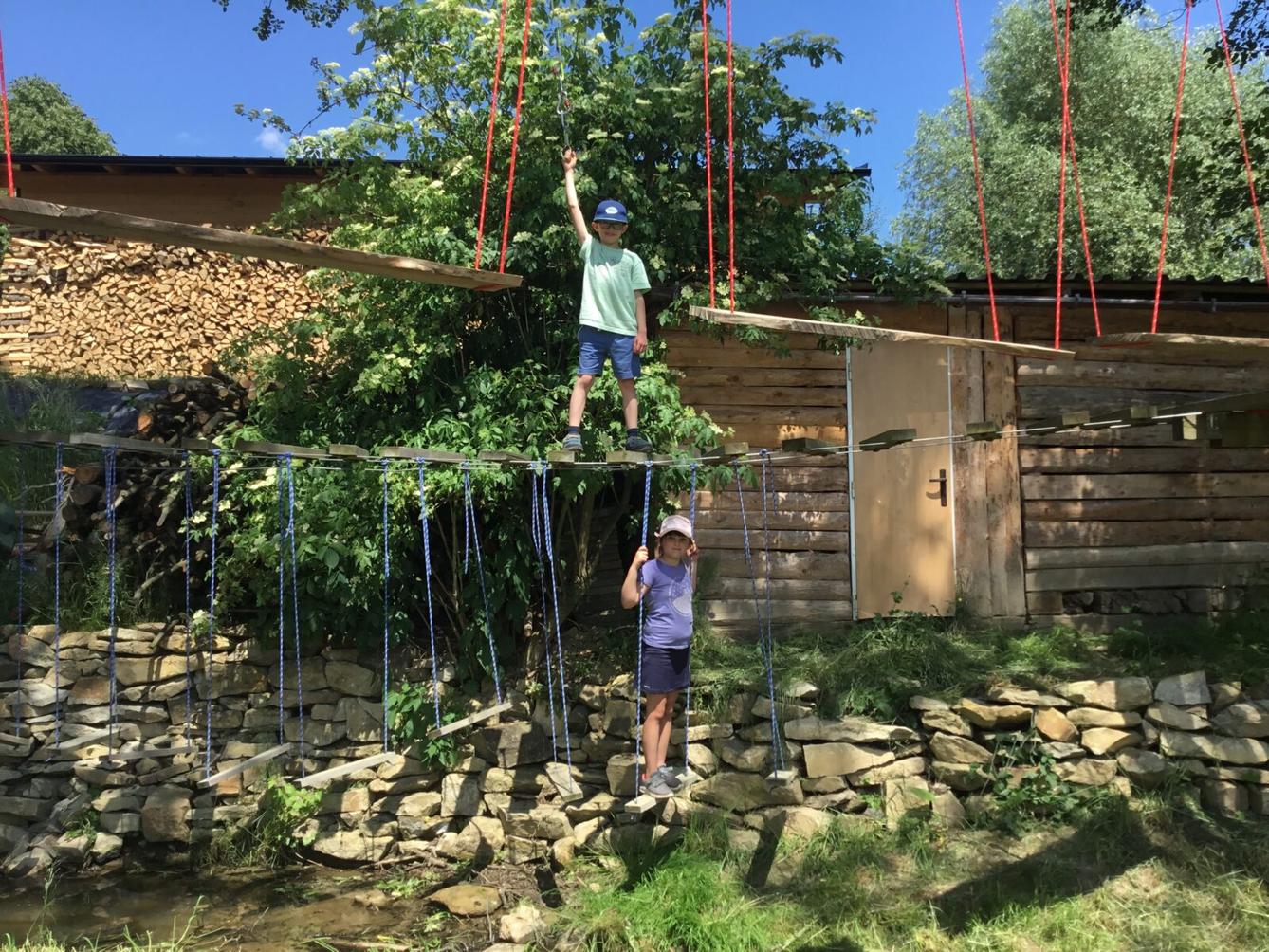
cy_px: 476
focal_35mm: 31
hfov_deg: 58.3
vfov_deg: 45.5
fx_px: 1137
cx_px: 634
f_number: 2.4
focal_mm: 3.3
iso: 25
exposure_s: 1/627
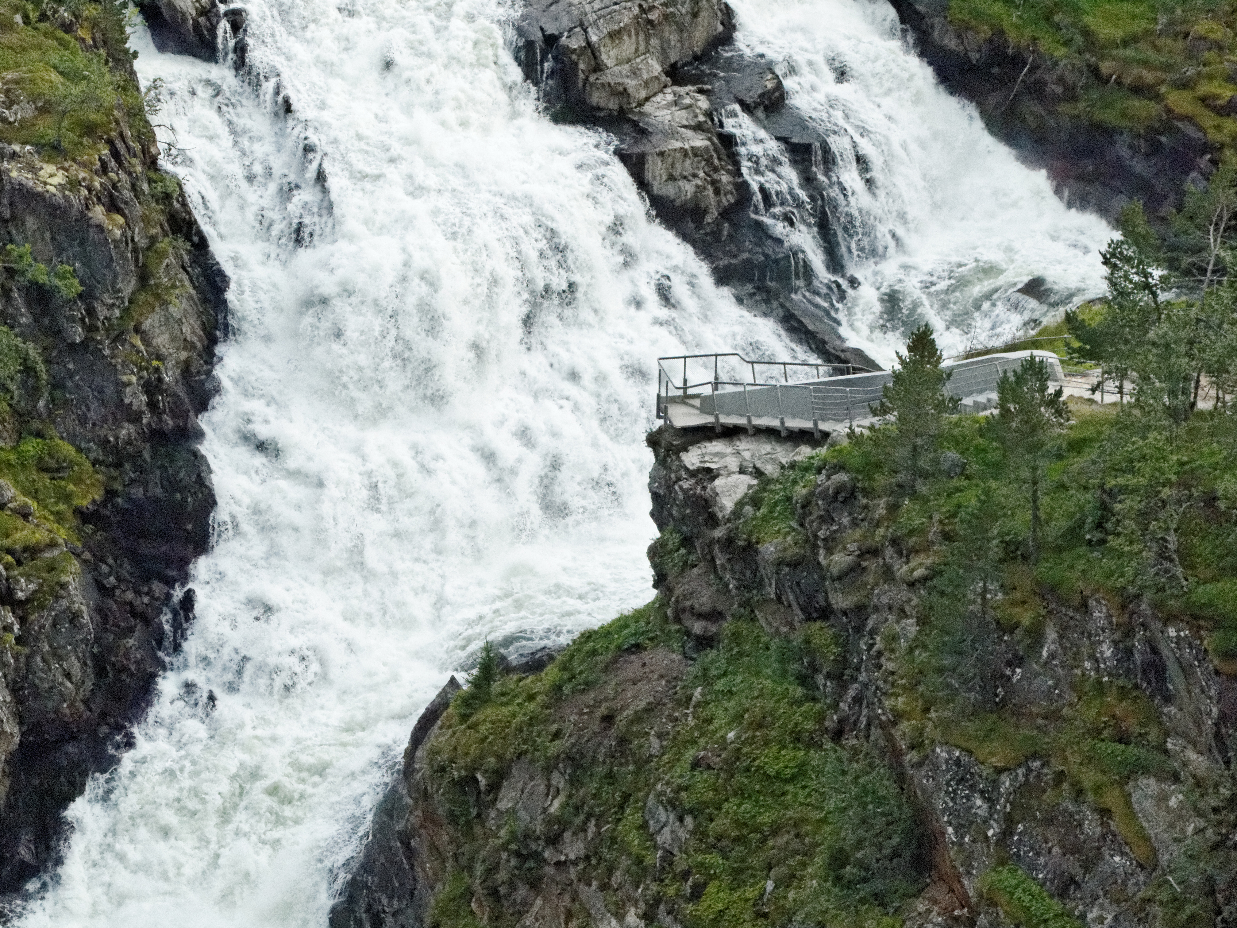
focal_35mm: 80
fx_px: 2859
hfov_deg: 24.4
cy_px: 464
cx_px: 618
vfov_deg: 18.4
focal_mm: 40
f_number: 11
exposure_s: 1/500
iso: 1000
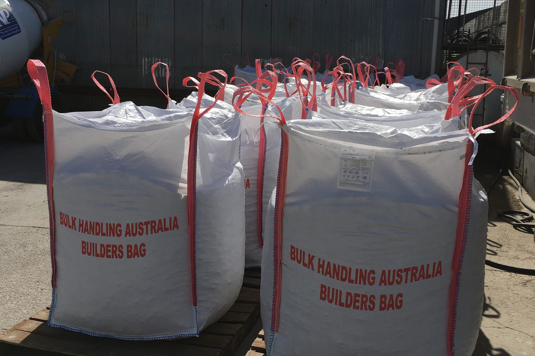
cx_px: 268
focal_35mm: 41
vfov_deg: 32.6
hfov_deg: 47.4
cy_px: 158
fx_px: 609
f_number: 2.2
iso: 25
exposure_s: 1/3205
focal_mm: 4.15
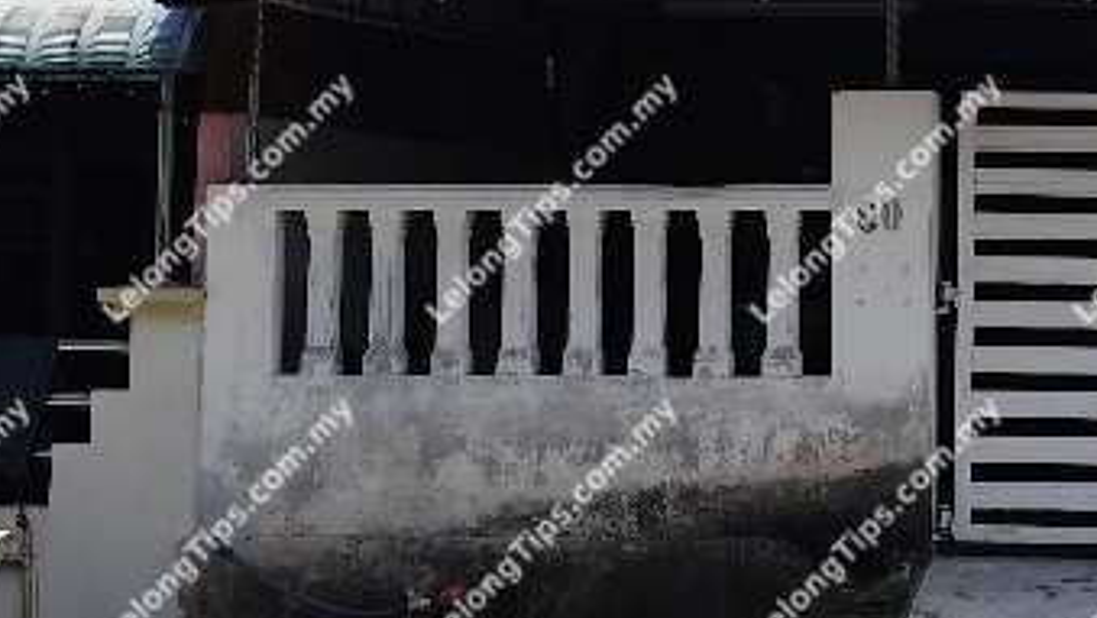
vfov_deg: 19.2
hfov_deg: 31.3
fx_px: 1804
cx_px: 1097
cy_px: 83
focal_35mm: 62
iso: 50
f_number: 1.65
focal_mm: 6.14
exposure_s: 1/1508
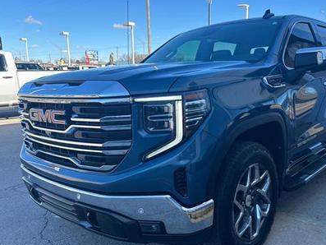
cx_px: 193
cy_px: 134
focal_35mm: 33
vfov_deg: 42.9
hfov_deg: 55.0
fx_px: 311
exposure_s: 1/1100
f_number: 1.5
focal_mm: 5.7
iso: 50
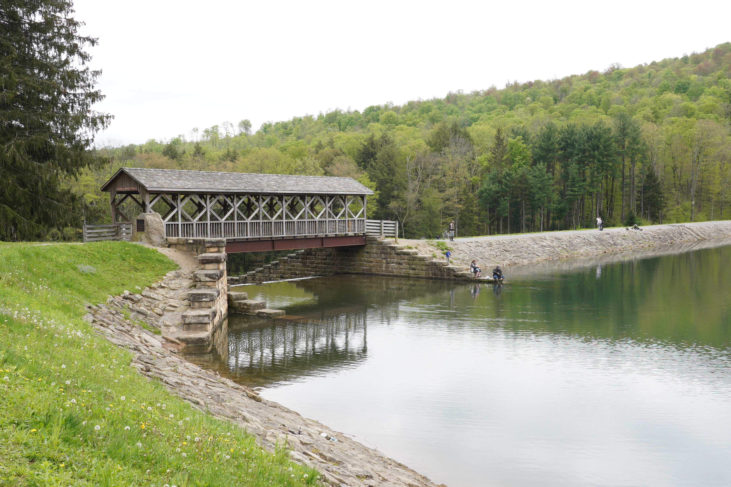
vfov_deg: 36.9
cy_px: 244
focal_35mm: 36
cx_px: 366
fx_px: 731
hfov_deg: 53.1
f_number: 9
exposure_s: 1/60
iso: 100
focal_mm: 24
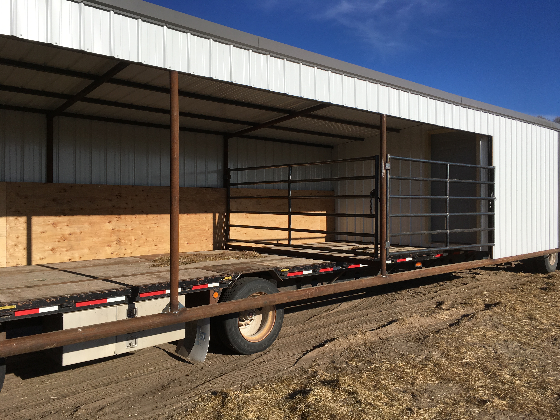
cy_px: 210
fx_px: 469
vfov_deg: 48.2
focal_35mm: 29
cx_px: 280
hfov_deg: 61.7
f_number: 2.2
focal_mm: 4.15
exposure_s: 1/2564
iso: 25
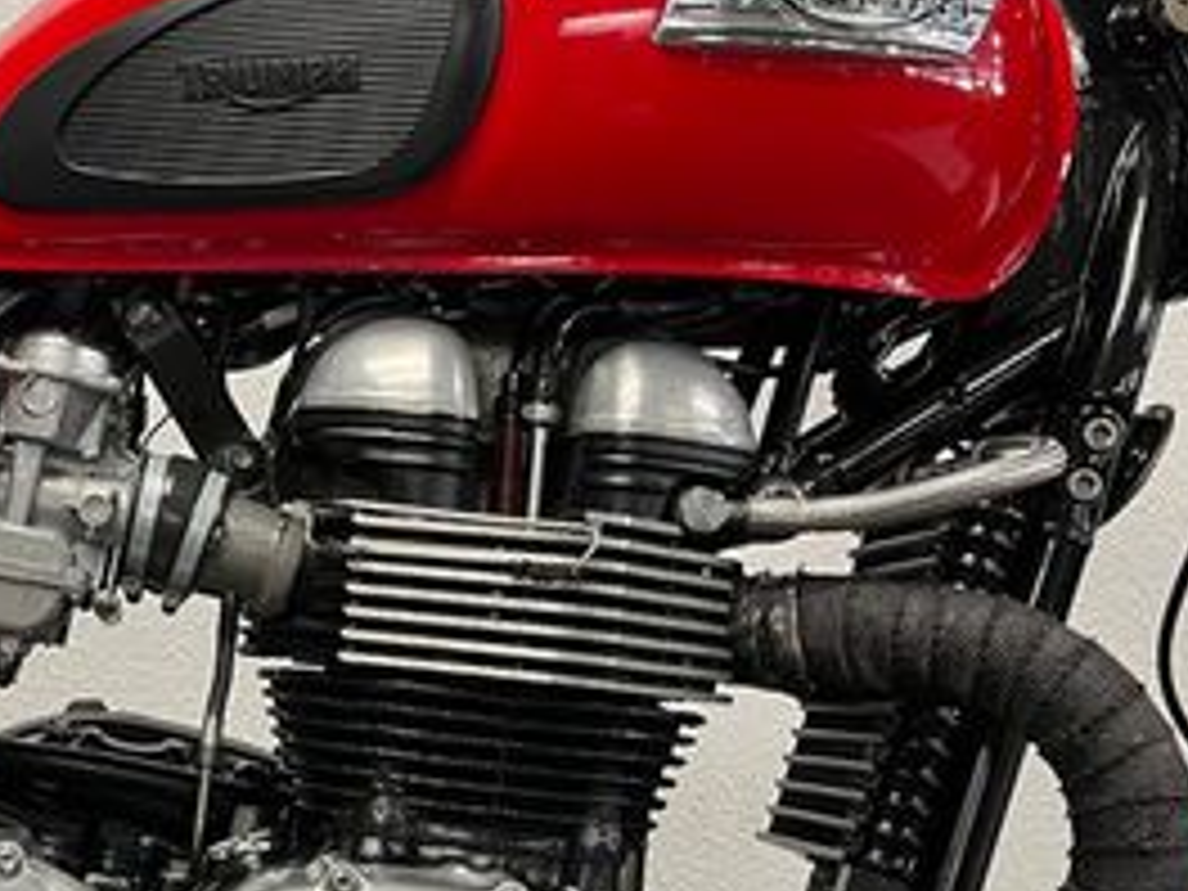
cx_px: 90
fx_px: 2162
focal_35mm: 63
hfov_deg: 29.3
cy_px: 558
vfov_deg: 23.2
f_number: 1.6
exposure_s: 1/50
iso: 125
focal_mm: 5.1
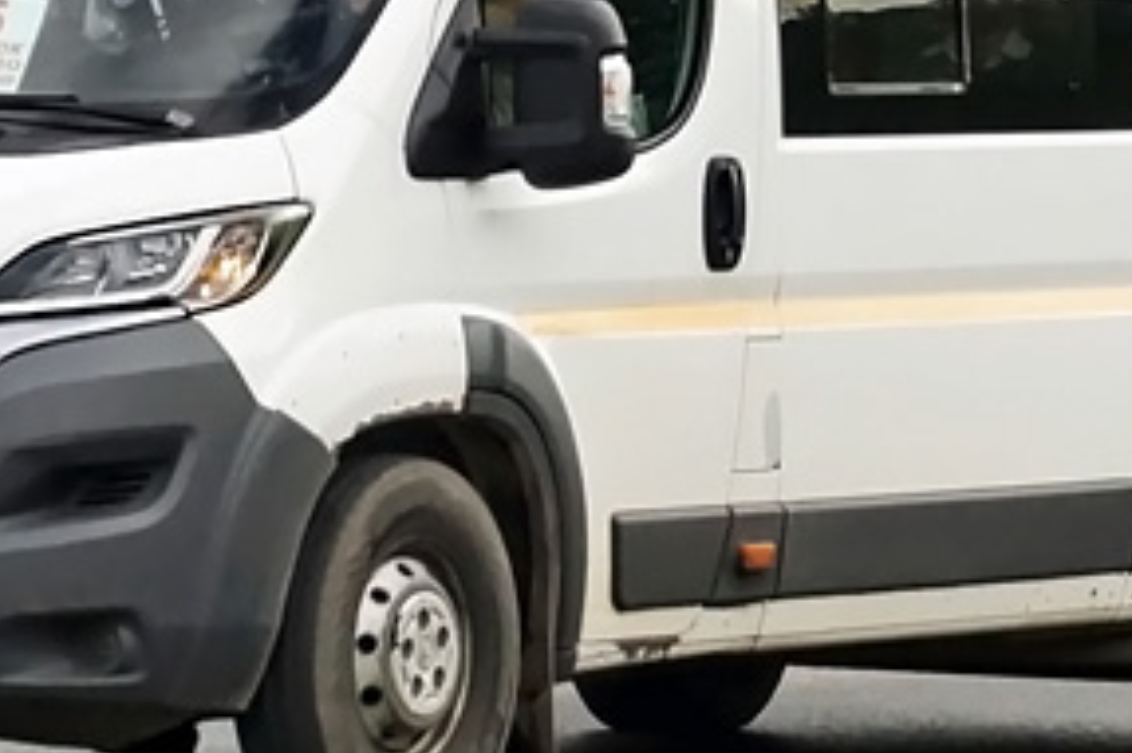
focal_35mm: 395
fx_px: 12413
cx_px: 489
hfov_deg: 5.2
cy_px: -390
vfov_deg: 3.5
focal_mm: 60
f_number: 5.6
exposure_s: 1/640
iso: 400
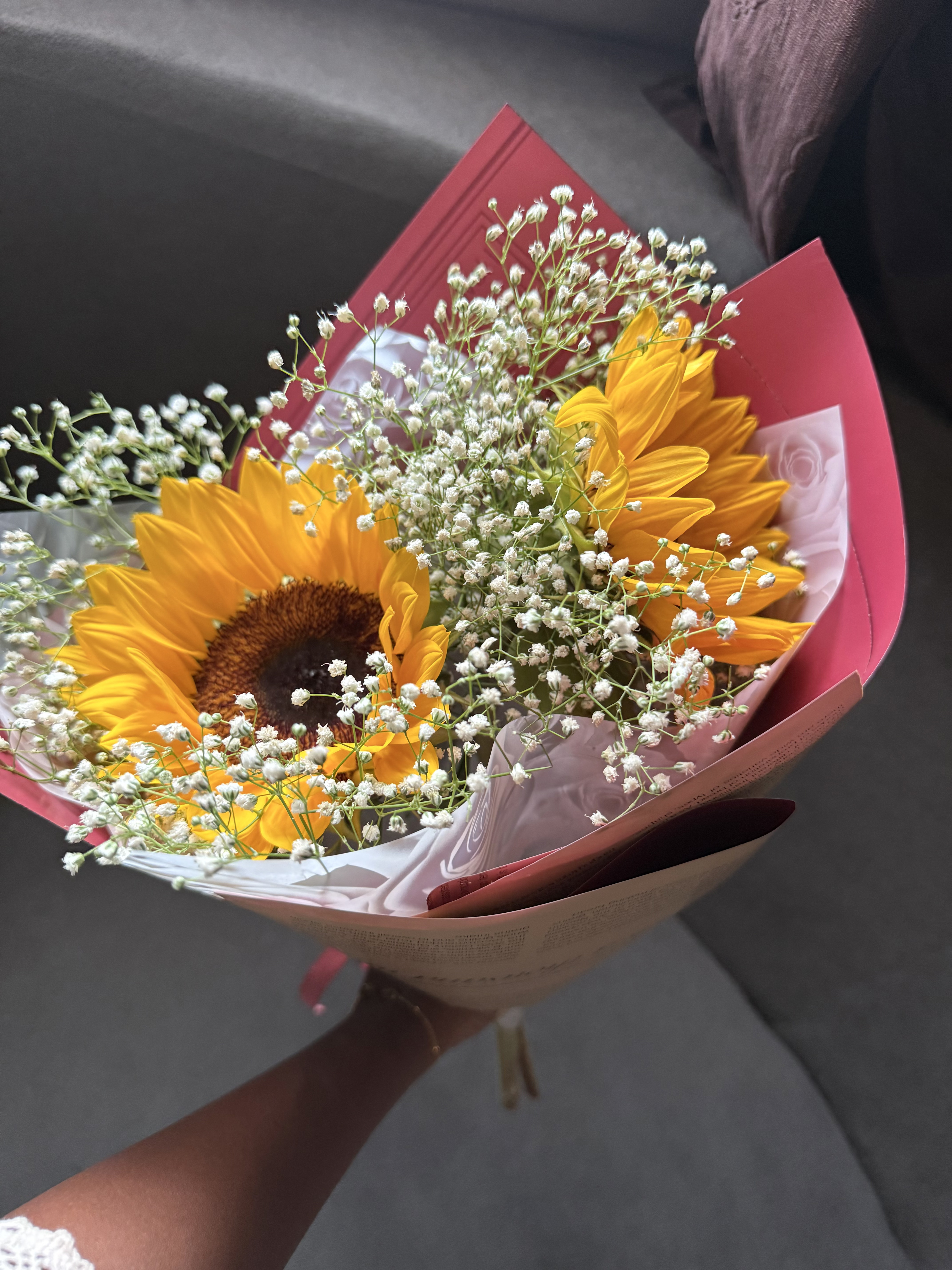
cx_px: 476
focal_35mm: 24
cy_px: 635
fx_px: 880
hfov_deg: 56.8
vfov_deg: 71.6
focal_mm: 6.76
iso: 250
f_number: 1.78
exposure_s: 1/60
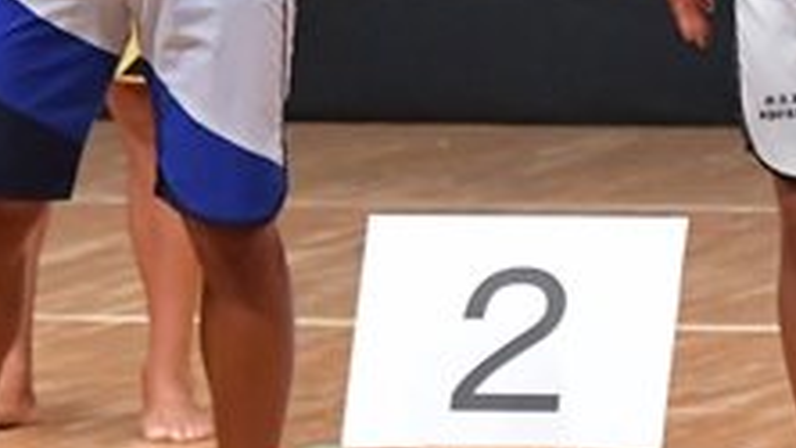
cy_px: -100
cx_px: 737
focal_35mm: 876
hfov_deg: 2.5
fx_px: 18494
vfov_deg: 1.4
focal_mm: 160
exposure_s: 1/400
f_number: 5.6
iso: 8000
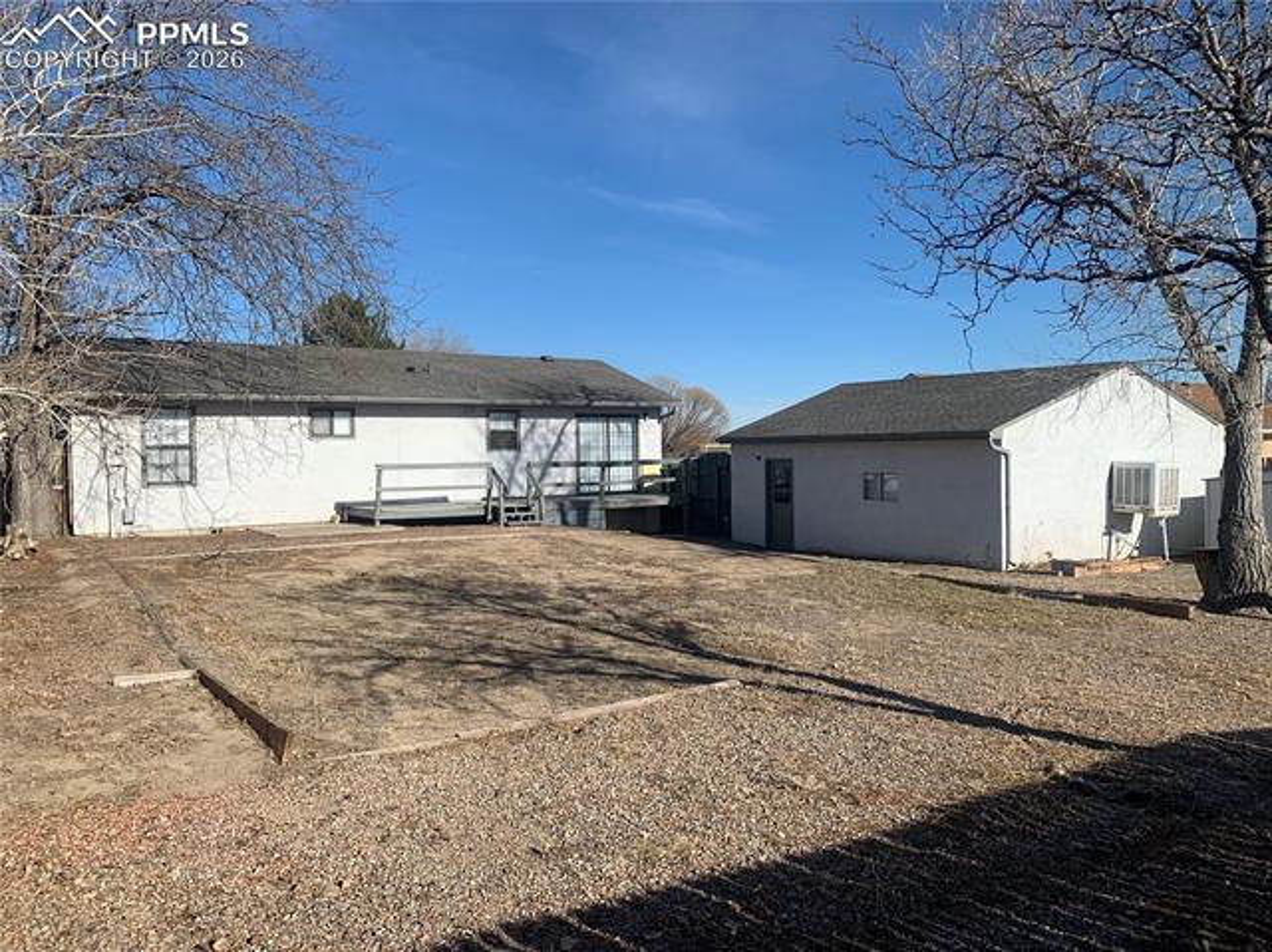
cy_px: 476
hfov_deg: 67.3
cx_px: 636
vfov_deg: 53.0
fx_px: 955
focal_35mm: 26
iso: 25
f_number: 1.8
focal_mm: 4.25
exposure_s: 1/3086
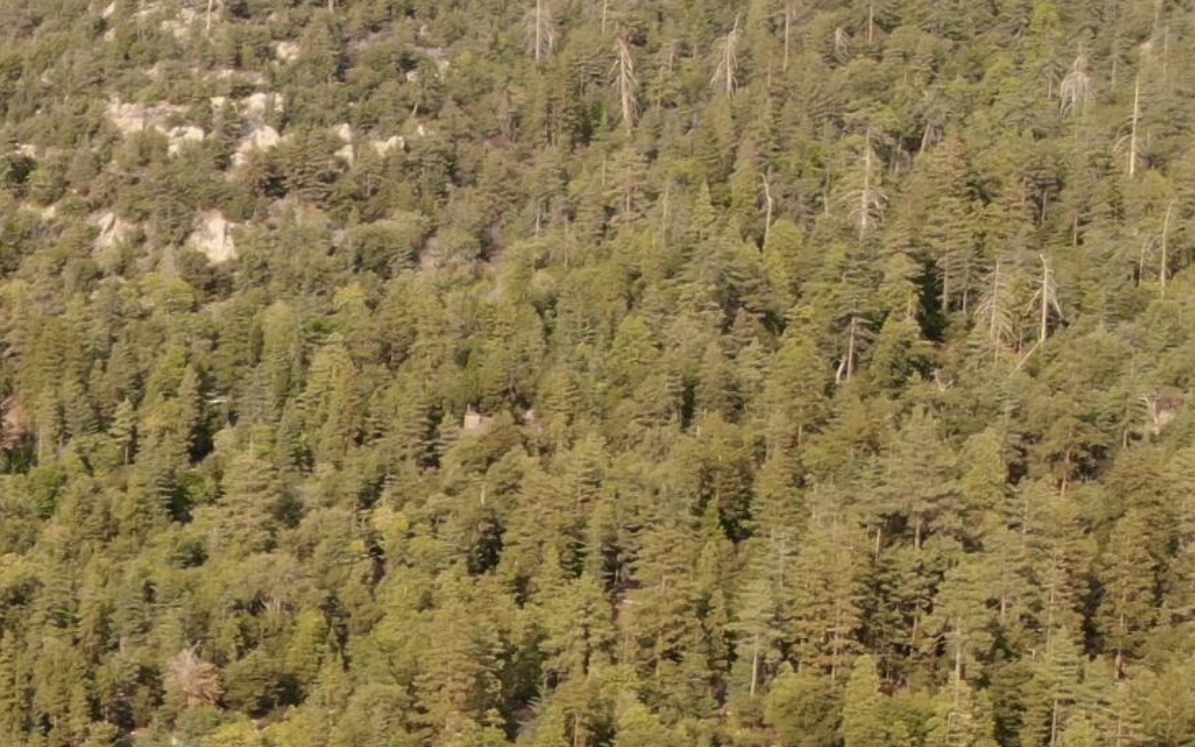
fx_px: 2833
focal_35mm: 87
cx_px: -608
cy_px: 701
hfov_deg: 20.4
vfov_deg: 14.8
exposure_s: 1/395
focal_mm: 4.5
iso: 100
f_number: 2.8
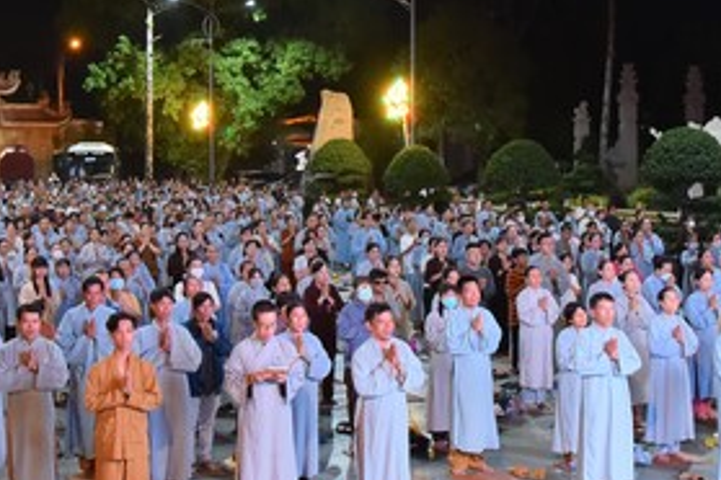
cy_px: 125
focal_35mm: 70
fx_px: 1402
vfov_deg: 19.3
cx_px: 382
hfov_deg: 28.8
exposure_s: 1/60
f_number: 5
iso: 2000
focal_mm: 30
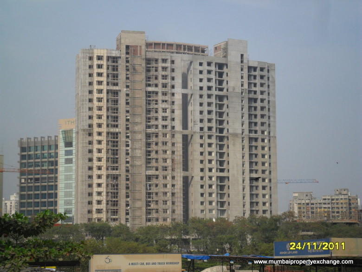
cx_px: 181
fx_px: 899
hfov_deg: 22.8
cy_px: 136
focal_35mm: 86
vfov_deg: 17.2
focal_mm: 15.4
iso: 100
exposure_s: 1/750
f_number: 4.3
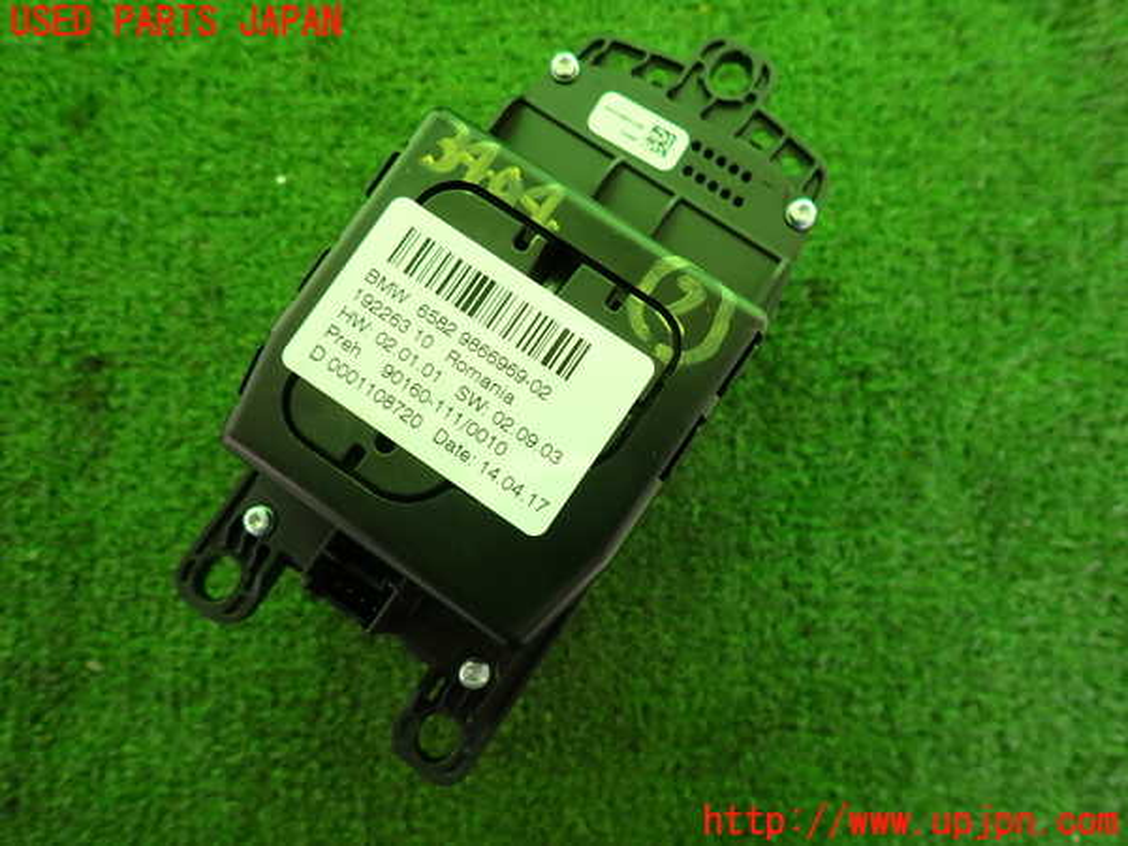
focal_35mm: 25
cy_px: 423
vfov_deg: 54.9
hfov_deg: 69.4
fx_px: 815
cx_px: 564
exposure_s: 1/80
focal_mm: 4.5
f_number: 2
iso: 100
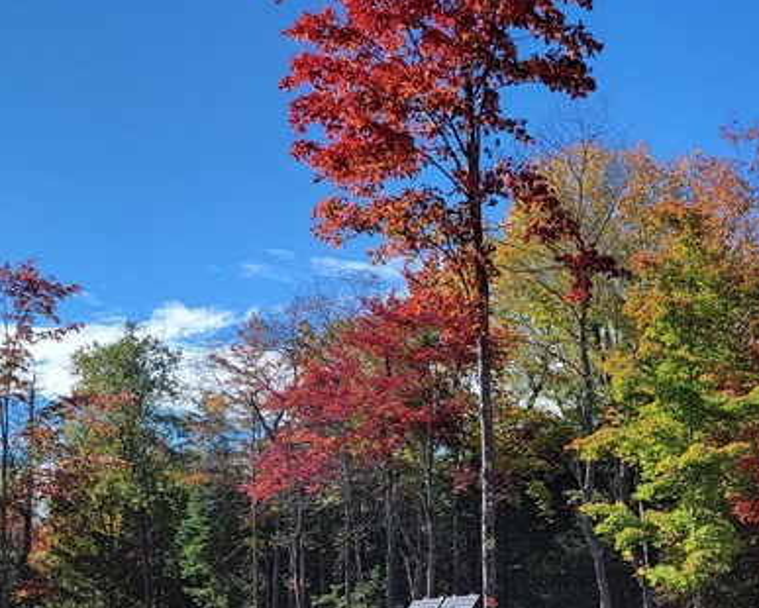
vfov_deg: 23.8
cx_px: 467
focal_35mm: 62
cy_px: 579
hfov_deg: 30.4
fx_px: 1393
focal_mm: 6.7
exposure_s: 1/515
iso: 16
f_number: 1.8
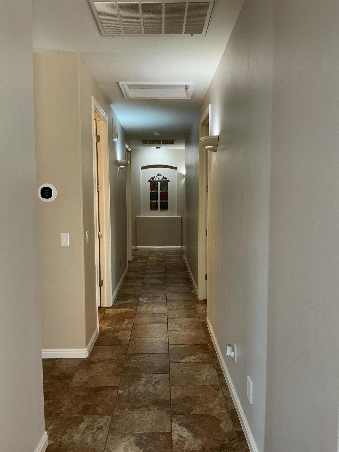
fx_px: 379
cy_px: 226
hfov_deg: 48.2
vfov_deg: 61.7
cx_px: 170
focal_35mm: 29
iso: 100
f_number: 1.8
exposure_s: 1/60
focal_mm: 3
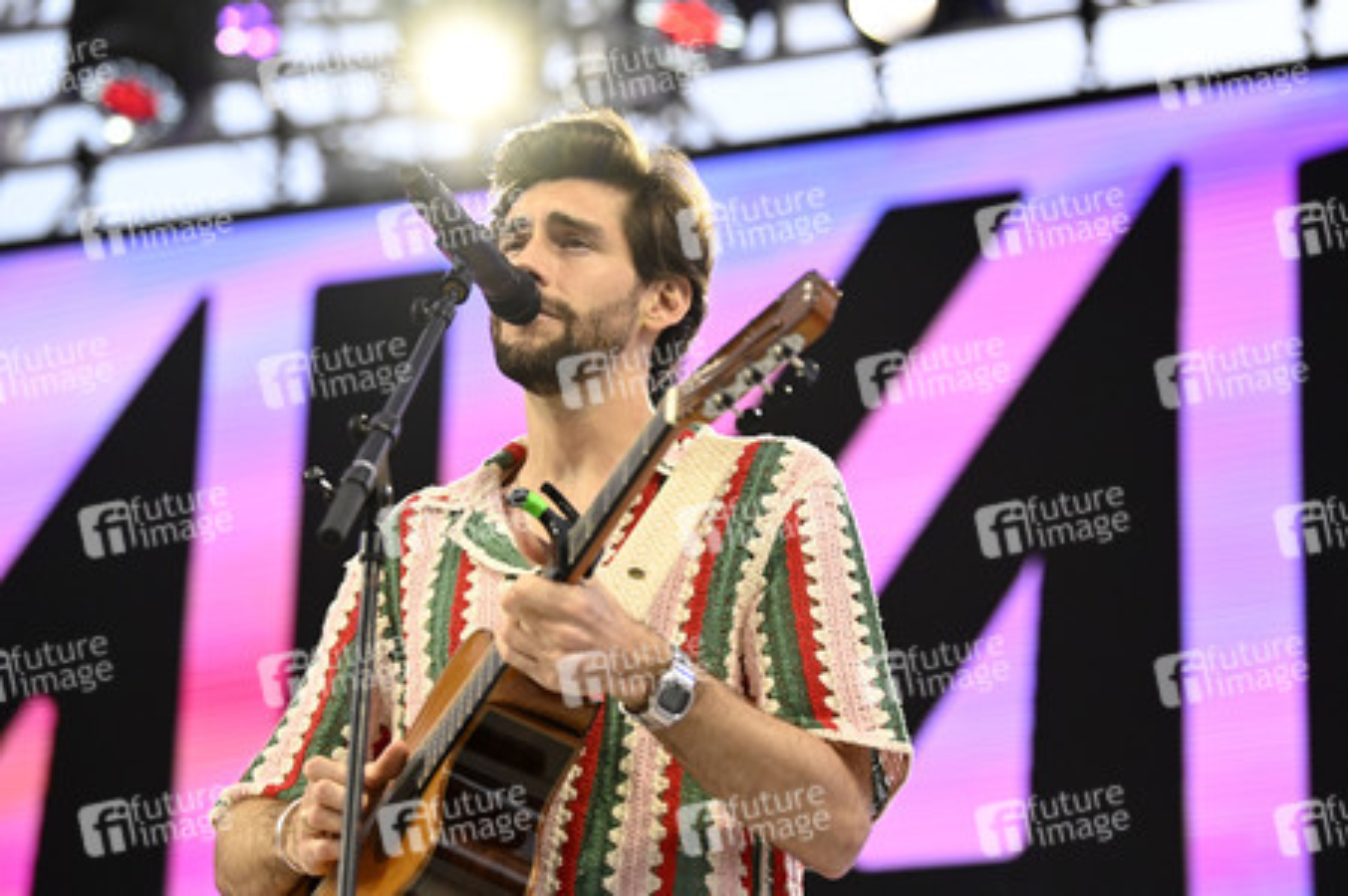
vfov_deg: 10.1
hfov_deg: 15.2
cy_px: 448
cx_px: 674
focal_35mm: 135
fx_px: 5051
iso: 2000
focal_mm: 135
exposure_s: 1/2000
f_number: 3.5
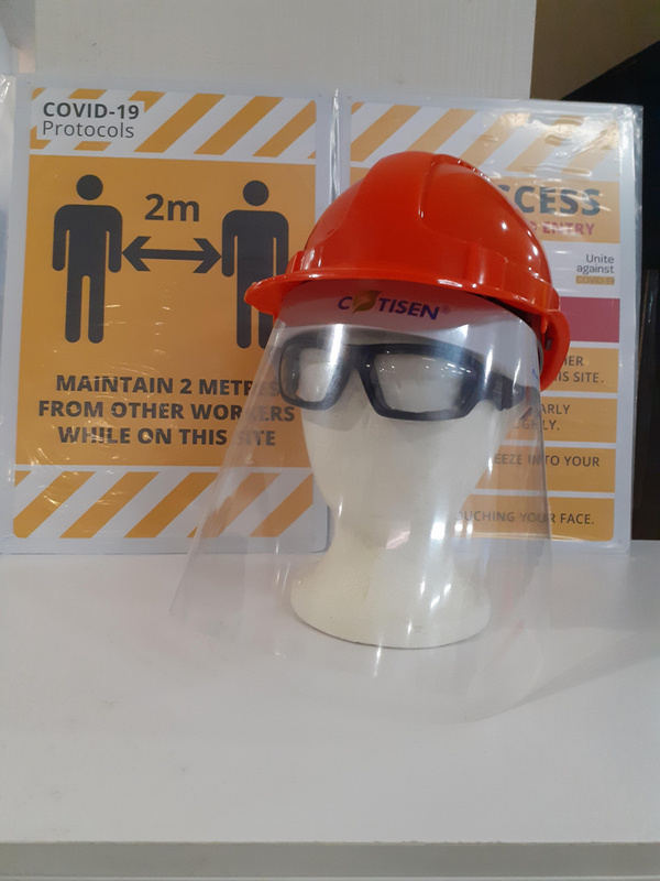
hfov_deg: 51.4
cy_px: 440
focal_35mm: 27
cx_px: 330
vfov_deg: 65.3
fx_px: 686
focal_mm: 3.6
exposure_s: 1/50
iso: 200
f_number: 1.9
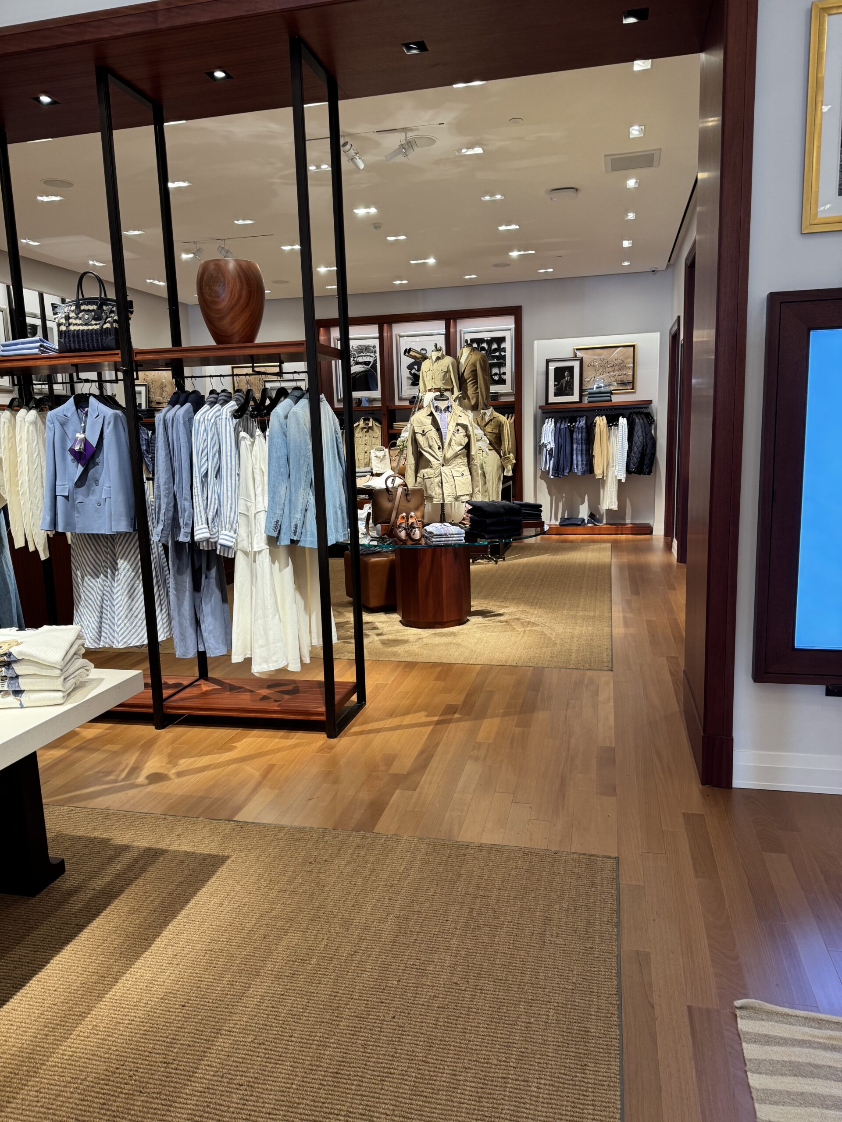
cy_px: 561
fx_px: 778
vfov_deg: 71.6
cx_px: 421
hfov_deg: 56.8
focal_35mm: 24
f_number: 1.78
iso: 125
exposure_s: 1/60
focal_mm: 6.76
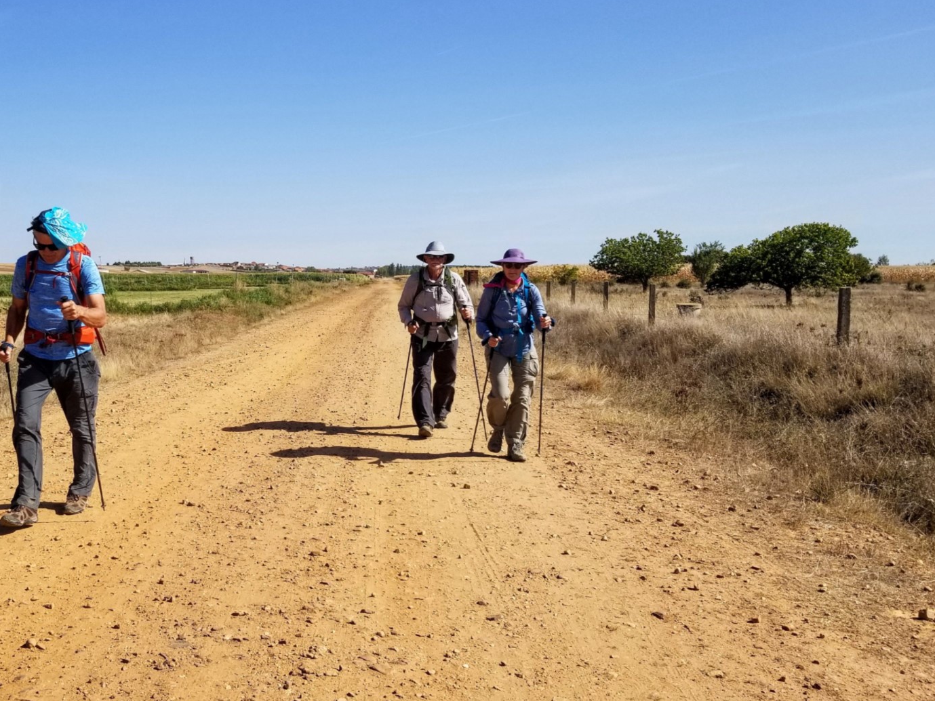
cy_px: 314
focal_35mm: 38
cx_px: 302
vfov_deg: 37.7
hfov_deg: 48.1
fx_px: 1027
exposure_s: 1/3136
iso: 50
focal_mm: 4.3
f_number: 1.7
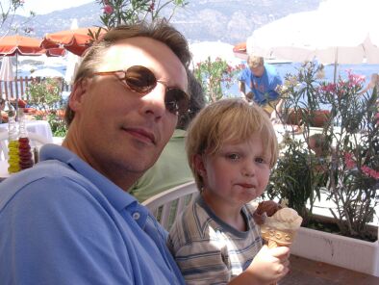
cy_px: 142
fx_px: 493
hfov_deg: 42.1
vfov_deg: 32.2
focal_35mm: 45
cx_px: 190
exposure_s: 1/384
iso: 70
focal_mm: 6.7
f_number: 2.9
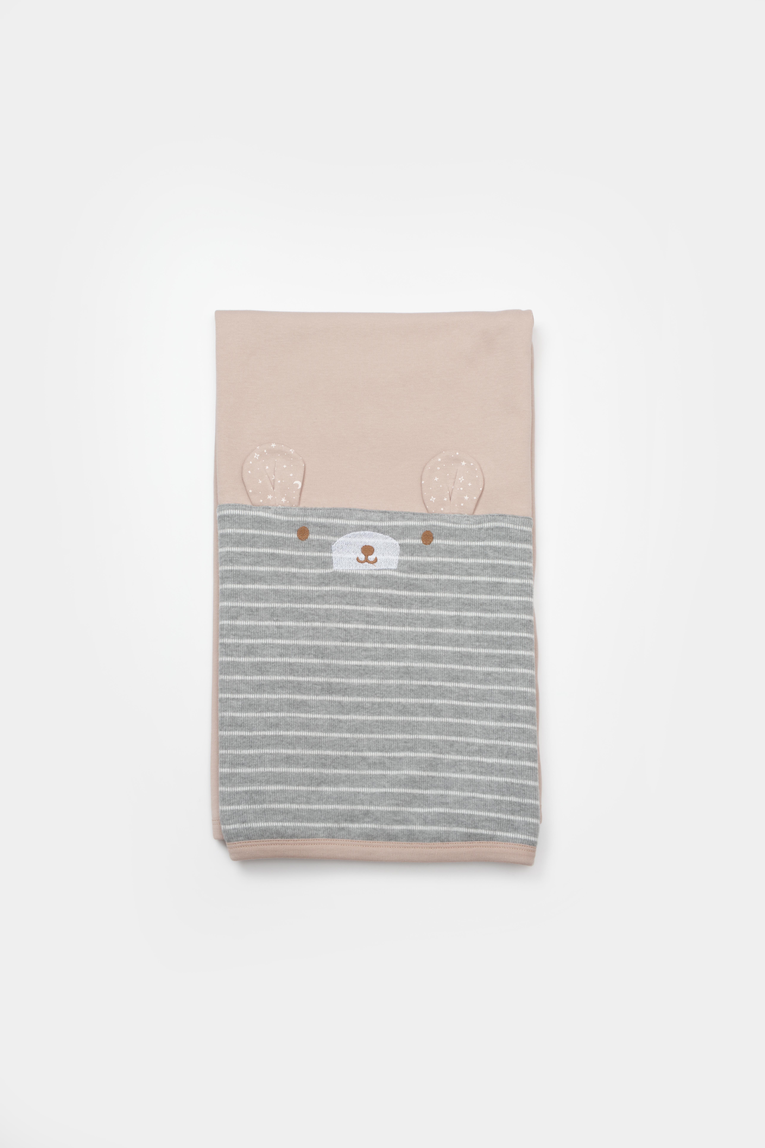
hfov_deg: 26.5
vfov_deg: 38.9
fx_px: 1625
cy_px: 574
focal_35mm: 51
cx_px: 382
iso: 125
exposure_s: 1/125
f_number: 11
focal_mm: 34.3
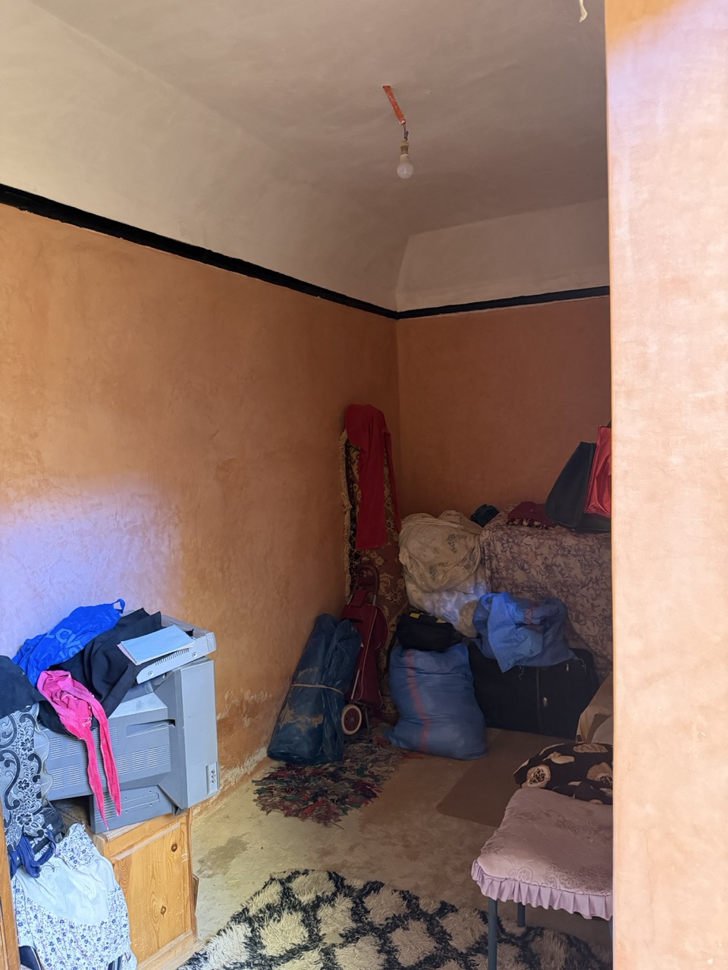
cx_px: 364
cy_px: 485
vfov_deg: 71.6
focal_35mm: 24
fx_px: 673
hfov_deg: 56.8
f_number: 1.78
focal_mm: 6.76
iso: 800
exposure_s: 1/40
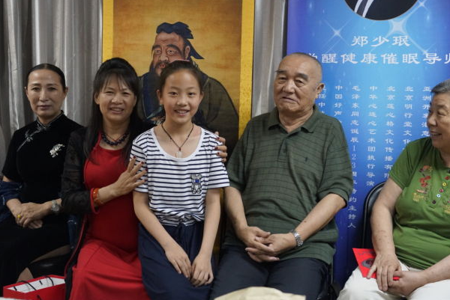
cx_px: 208
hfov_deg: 38.1
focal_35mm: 52
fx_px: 650
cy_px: 131
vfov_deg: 26.0
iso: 6400
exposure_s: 1/125
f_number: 4.5
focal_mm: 39
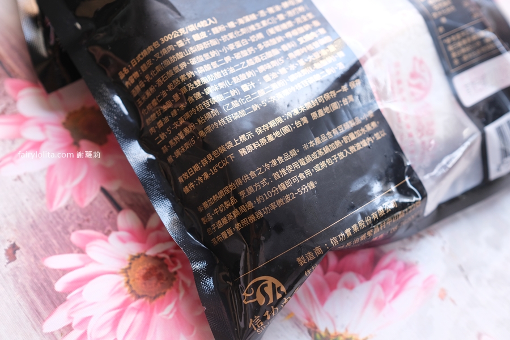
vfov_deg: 37.9
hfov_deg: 54.4
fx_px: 496
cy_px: 170
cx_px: 255
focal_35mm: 35
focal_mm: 23
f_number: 2.8
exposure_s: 1/150
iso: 500
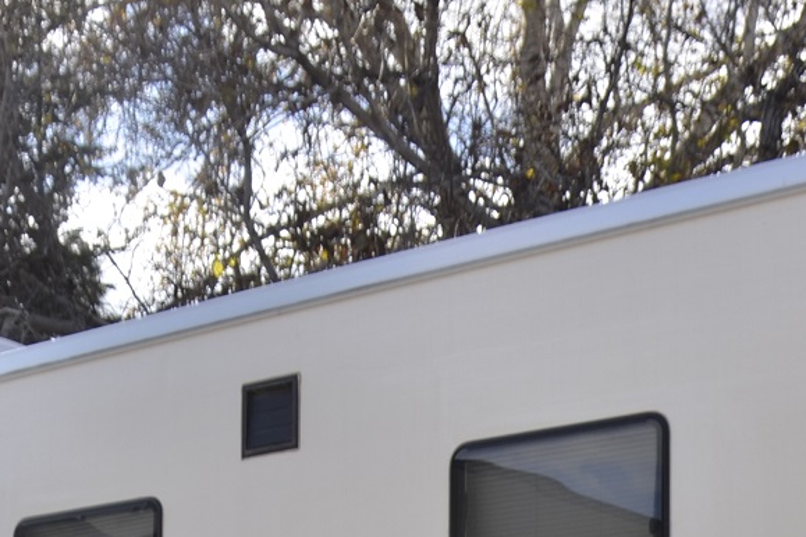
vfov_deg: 14.1
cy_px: 718
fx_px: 2082
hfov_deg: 21.7
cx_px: 210
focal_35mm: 93
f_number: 7.1
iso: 100
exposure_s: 1/250
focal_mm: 18
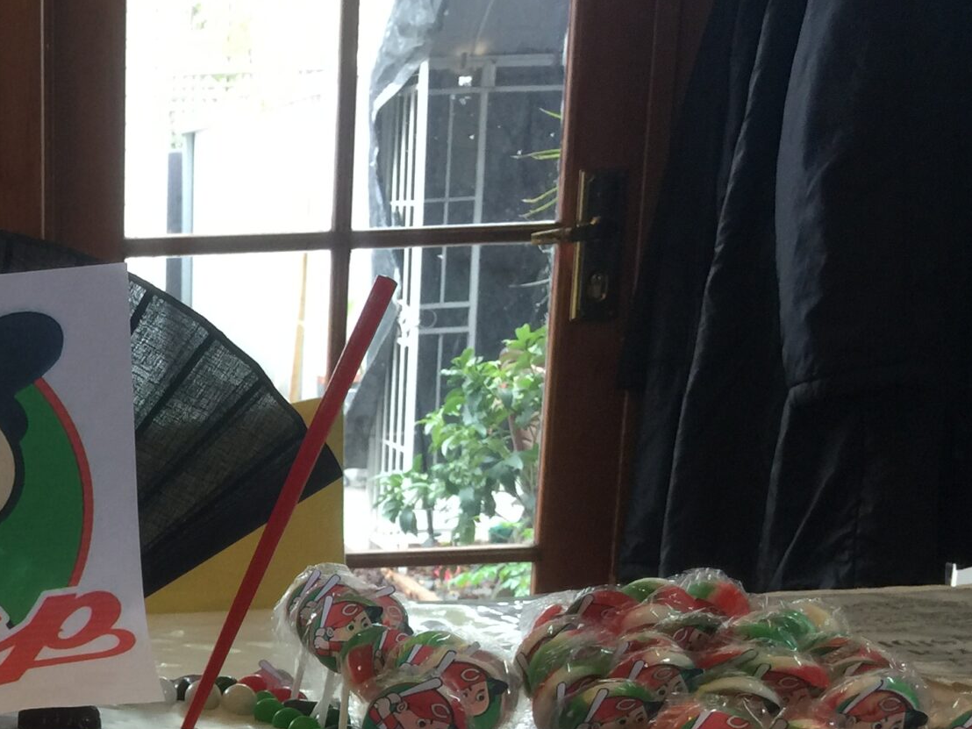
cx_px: -115
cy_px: 823
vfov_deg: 20.8
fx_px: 1881
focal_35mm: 67
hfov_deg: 26.5
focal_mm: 4.15
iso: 40
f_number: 2.2
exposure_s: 1/33
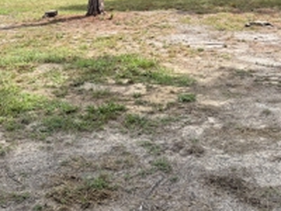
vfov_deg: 26.9
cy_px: 14
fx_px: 422
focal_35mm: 52
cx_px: 126
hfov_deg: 36.8
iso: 50
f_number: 1.6
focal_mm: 5.96
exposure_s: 1/1068
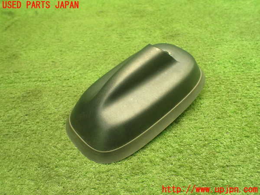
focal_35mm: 30
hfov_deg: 60.0
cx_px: 130
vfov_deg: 46.8
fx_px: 225
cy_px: 98
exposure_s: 1/80
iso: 800
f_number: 2.3
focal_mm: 5.4
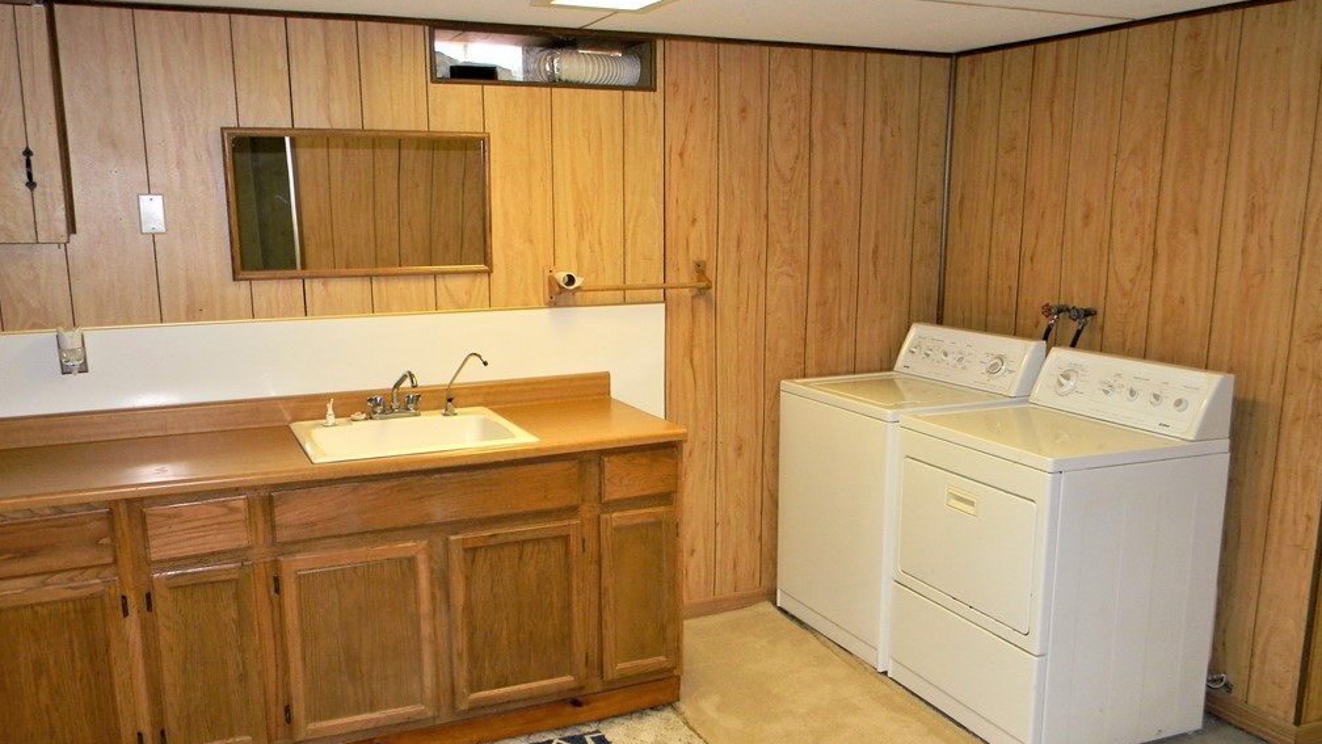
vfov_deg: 37.7
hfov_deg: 62.6
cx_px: 661
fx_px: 1087
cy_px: 432
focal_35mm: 31
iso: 200
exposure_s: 1/27.4
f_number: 3.5
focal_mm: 5
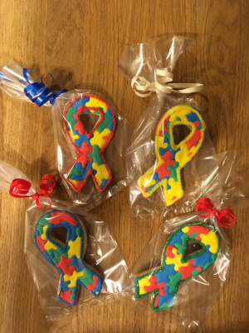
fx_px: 278
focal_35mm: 29
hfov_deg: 48.2
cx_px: 124
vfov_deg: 61.7
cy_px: 166
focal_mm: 4.15
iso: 200
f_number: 2.2
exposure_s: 1/24
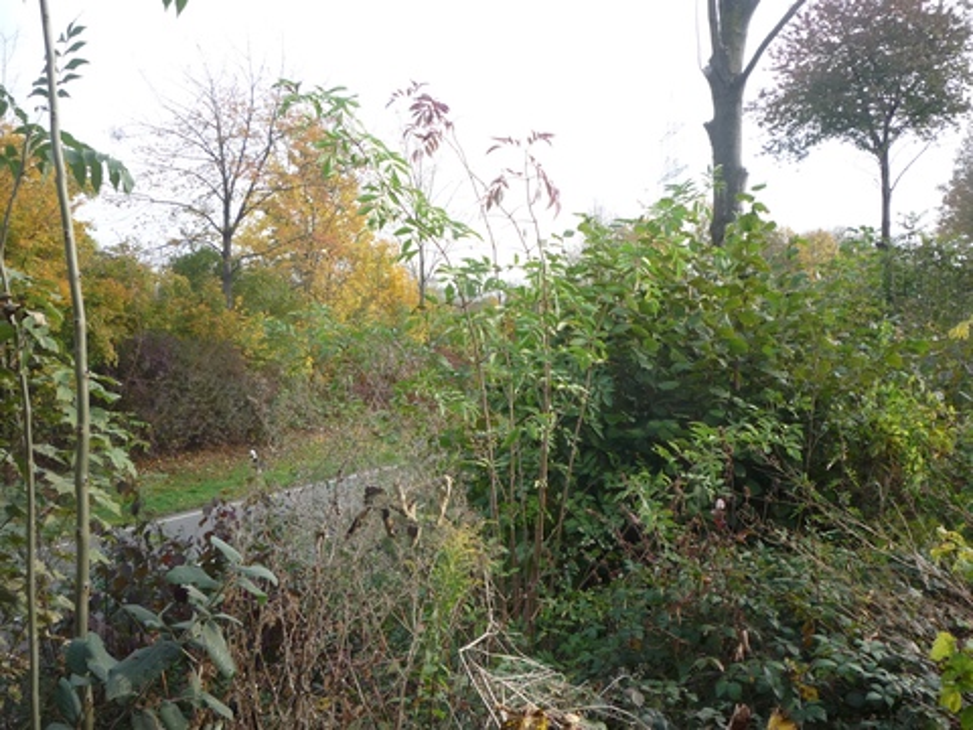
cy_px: 365
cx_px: 486
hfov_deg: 56.8
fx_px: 899
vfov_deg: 44.2
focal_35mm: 32
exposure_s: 1/125
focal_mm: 5.2
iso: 100
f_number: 4
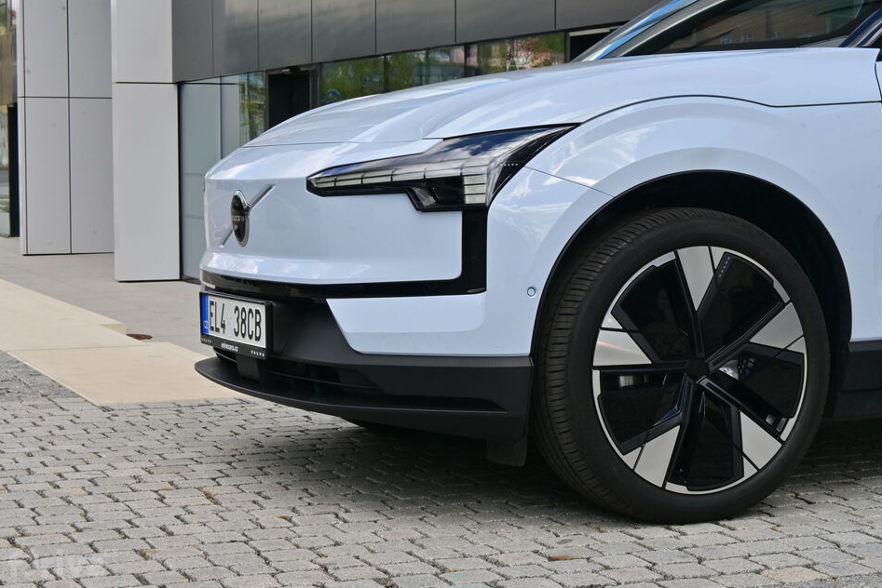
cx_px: 445
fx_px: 1862
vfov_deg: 18.0
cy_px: 292
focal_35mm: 76
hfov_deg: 26.6
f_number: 20
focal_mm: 50
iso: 250
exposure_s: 1/80
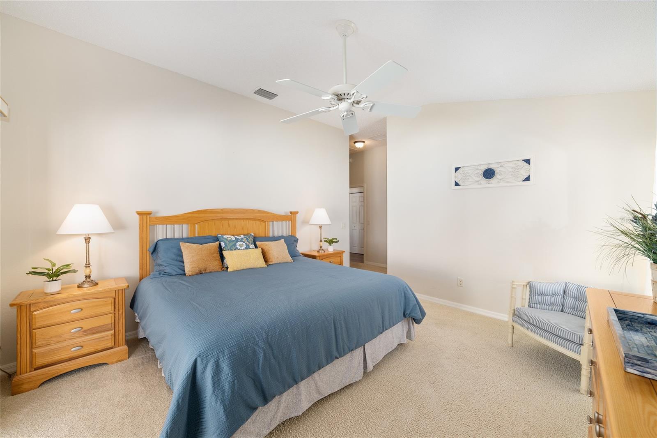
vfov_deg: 81.2
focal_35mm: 14
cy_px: 219
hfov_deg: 104.3
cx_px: 328
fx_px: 255
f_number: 8
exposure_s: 1/30
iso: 400
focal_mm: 14
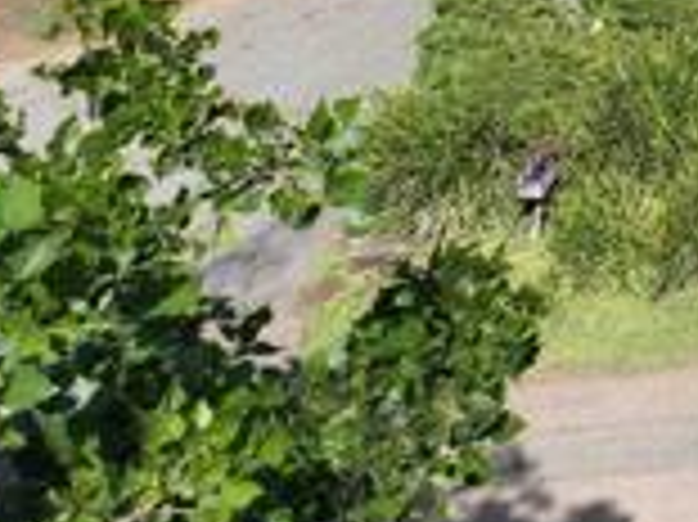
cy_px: -493
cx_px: 1229
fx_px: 1995
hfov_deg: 16.7
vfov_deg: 13.1
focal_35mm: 99
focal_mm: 12.29
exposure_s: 1/1250
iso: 110
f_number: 2.8
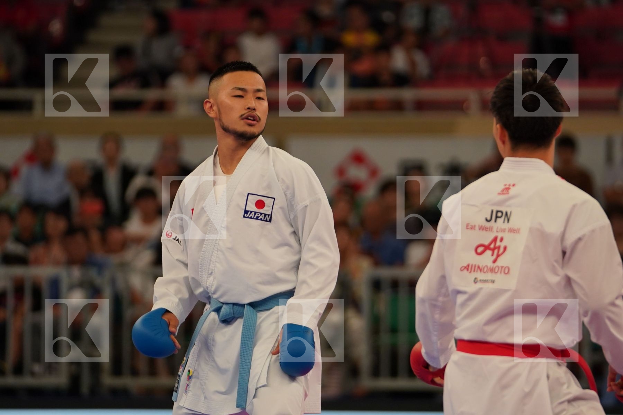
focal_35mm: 259
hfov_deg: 8.0
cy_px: 208
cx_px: 312
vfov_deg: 5.3
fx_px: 4482
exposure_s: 1/1000
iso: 1250
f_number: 2.8
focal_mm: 173
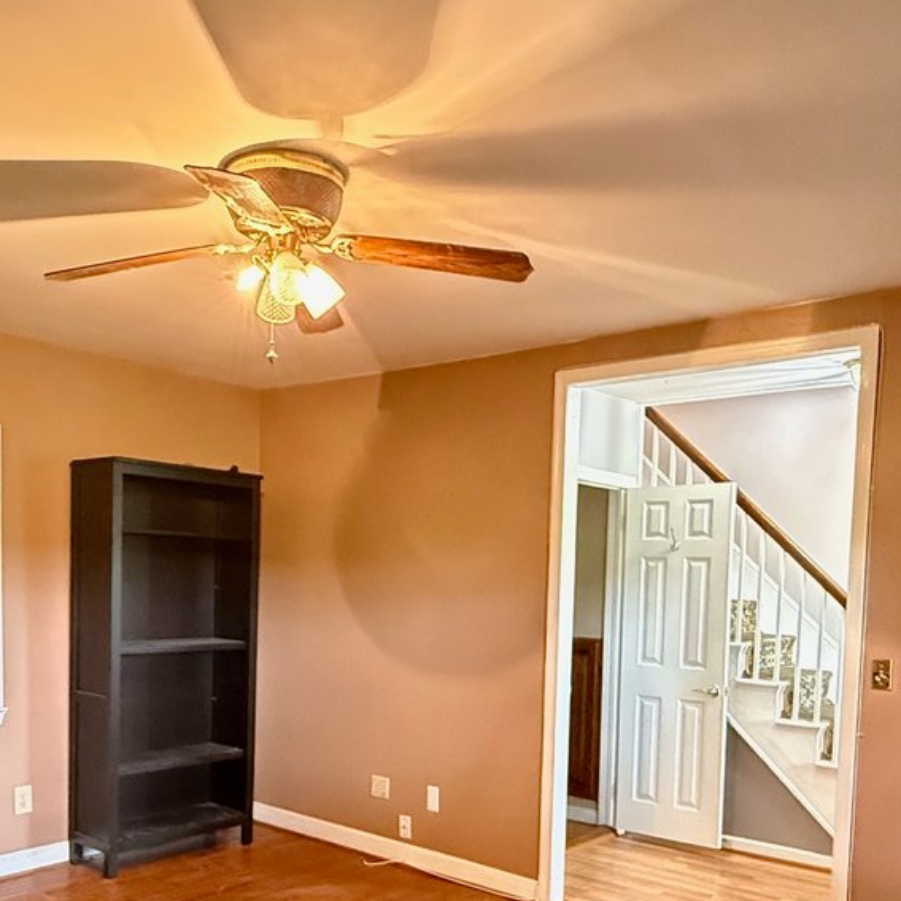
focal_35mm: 33
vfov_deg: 48.3
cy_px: 644
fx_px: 972
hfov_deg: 49.5
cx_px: 374
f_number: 2.2
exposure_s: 1/40
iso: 1250
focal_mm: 2.22
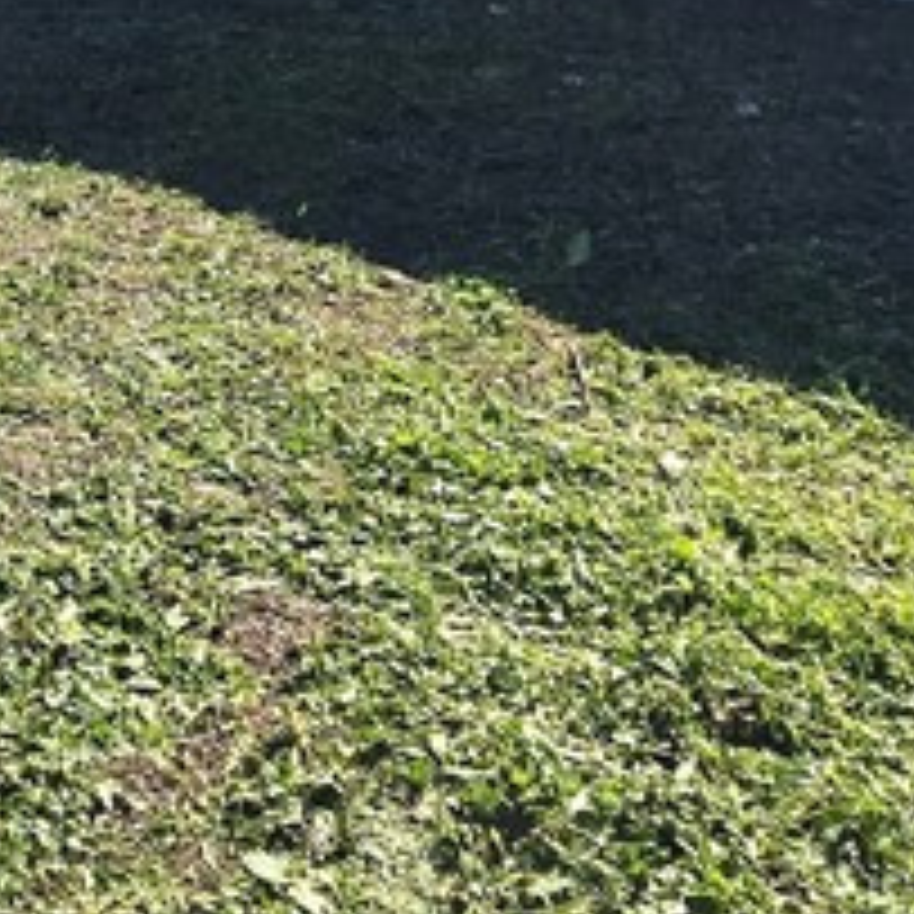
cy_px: -126
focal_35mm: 58
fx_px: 1733
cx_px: -198
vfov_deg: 26.8
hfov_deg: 26.2
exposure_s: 1/1667
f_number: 2.2
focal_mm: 2.2
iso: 50
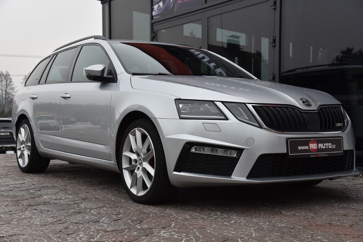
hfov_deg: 39.6
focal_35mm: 50
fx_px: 504
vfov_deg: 27.0
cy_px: 121
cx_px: 182
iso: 500
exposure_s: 1/200
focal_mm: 50
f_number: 7.1
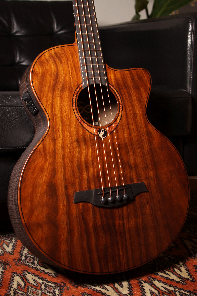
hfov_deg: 25.8
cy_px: 148
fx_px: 431
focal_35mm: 52
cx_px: 98
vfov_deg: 37.9
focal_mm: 35
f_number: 5
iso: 100
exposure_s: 1/8
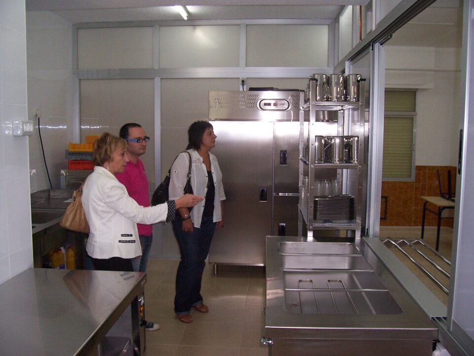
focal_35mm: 34
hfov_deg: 54.0
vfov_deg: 41.8
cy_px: 178
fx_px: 466
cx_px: 237
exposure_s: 1/60
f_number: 2.7
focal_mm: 5.6
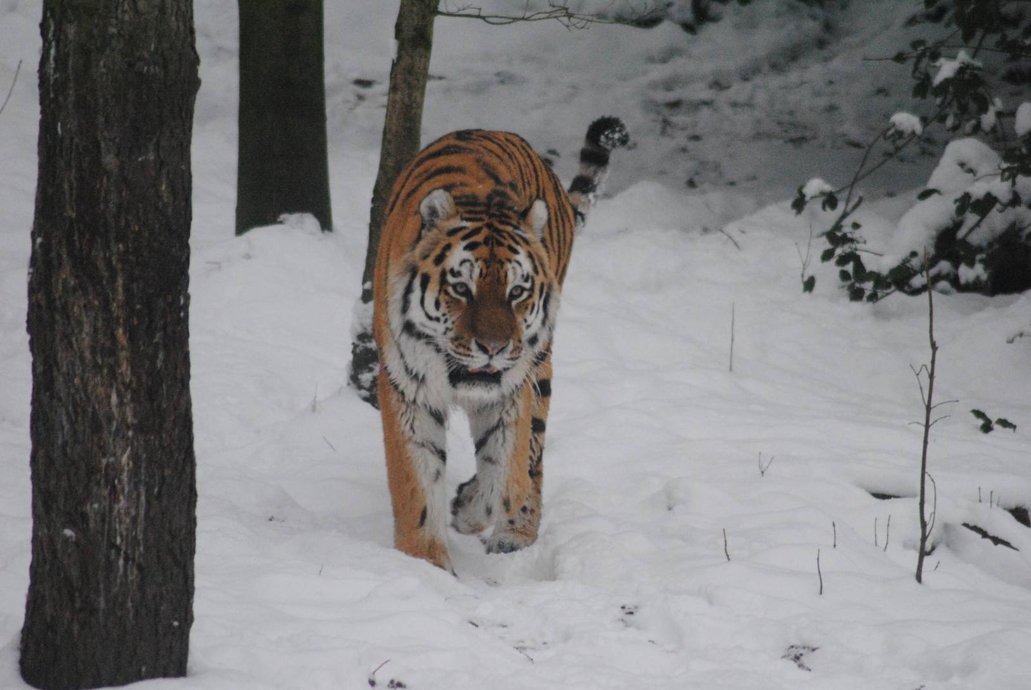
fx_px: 12903
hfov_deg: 4.6
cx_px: 516
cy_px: 345
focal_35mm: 450
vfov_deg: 3.1
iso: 1600
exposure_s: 1/320
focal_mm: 300
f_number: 5.6
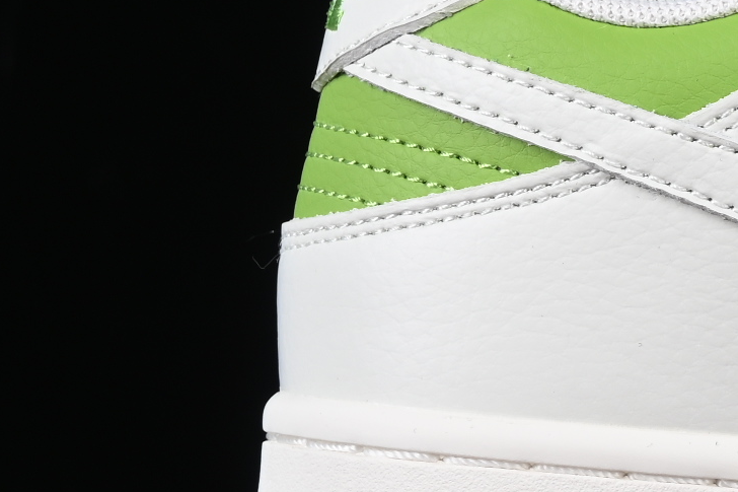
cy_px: 98
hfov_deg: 7.0
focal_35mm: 287
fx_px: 5882
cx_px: 1293
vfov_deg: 4.8
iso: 160
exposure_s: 1/80
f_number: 8
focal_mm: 50
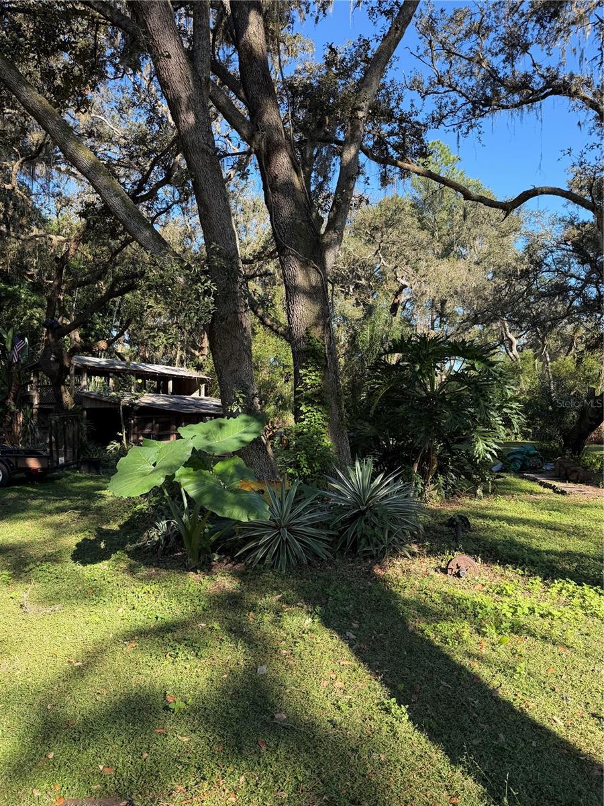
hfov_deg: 56.8
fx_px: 558
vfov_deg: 71.6
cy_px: 403
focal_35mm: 24
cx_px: 302
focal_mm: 6.76
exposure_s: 1/849
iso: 100
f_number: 1.78
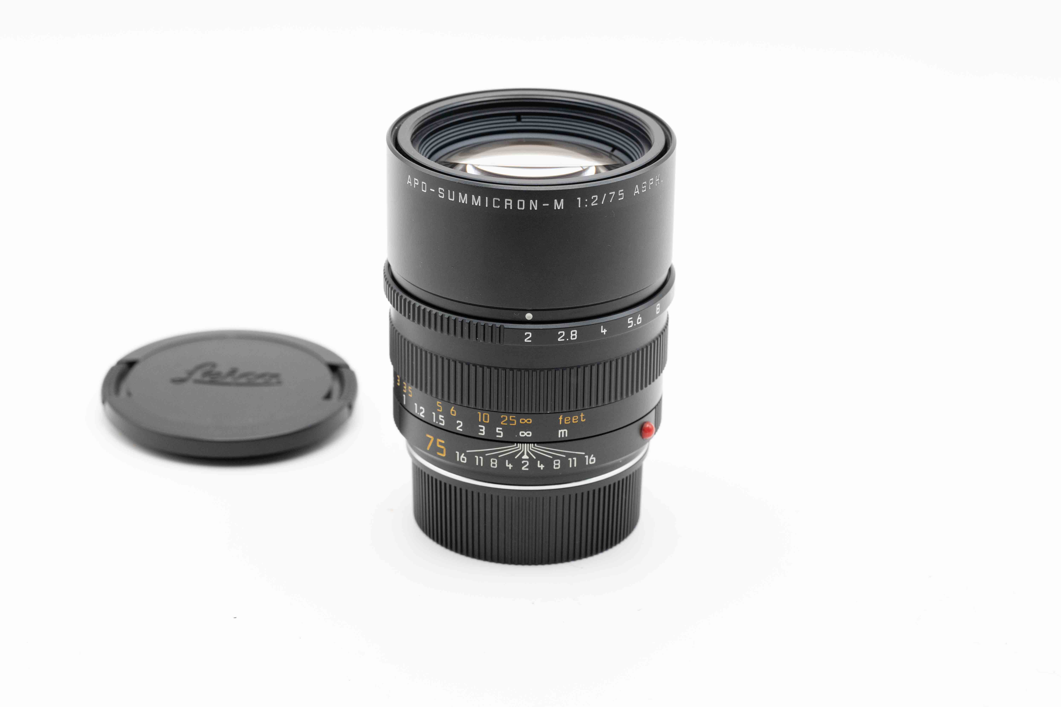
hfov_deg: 22.6
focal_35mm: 90
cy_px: 354
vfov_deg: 15.2
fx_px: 2652
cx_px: 530
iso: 3200
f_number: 11
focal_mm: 90
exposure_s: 1/200
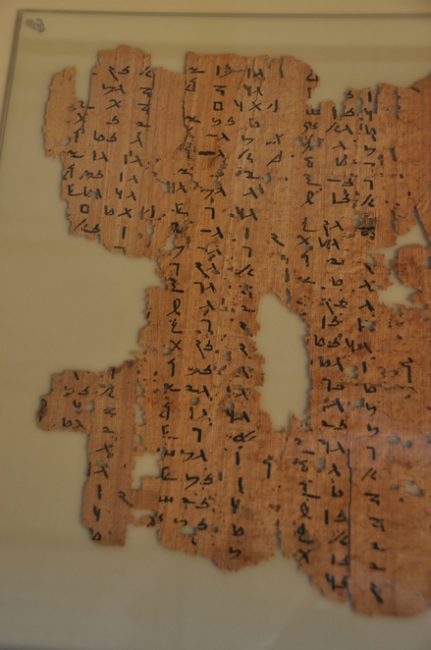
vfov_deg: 33.5
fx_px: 1081
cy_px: 325
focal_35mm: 60
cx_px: 216
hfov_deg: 22.5
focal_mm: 40
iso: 1000
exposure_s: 1/10
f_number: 4.5
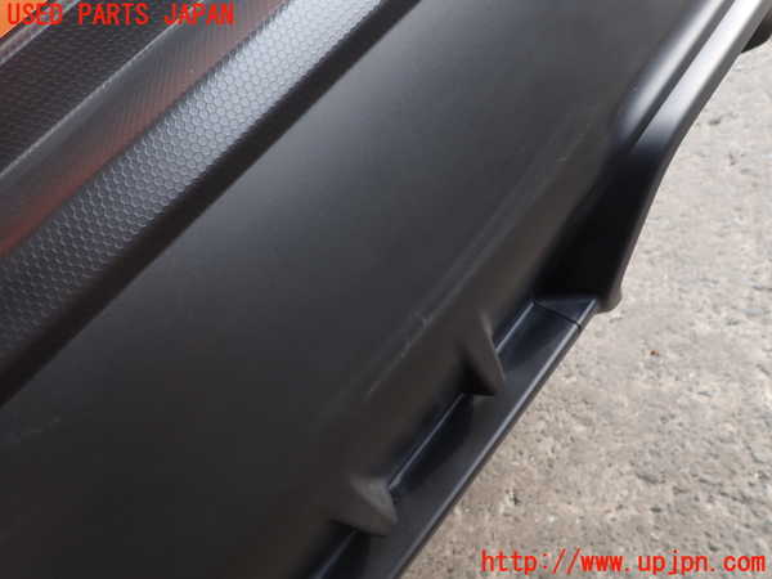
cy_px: 290
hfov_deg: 69.4
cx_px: 386
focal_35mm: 25
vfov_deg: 54.9
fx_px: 558
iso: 100
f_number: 2.8
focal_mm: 4.5
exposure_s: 1/80
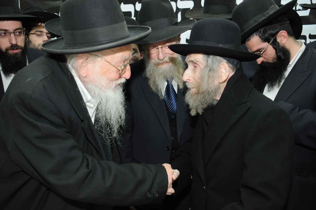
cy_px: 105
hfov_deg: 49.6
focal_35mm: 39
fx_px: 342
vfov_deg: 34.1
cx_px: 158
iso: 800
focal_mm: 26
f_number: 4.5
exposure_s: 1/60
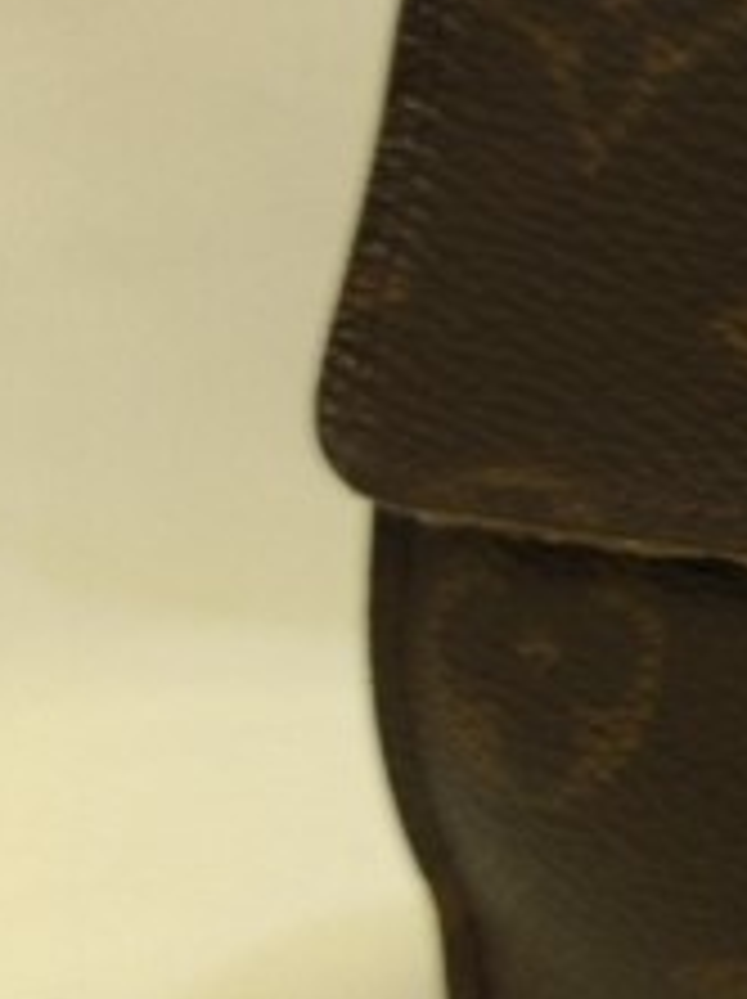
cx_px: 1346
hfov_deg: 16.0
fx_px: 2249
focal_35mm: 78
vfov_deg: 25.0
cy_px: 504
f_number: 1.79
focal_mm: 4.74
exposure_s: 1/100
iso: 400
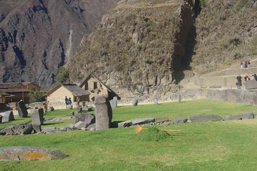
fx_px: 246
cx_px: 128
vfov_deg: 38.4
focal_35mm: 34
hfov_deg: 55.1
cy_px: 86
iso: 200
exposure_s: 1/80
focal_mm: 23
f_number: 11
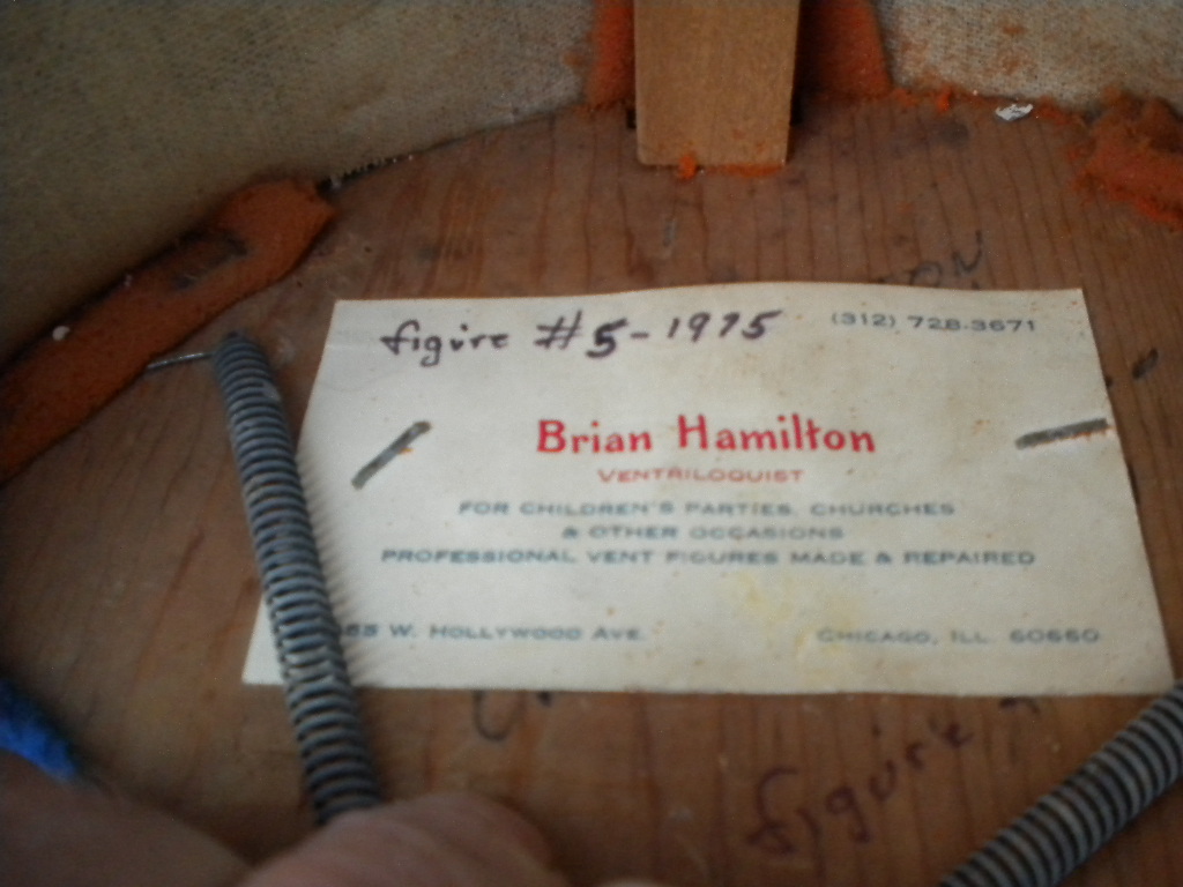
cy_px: 444
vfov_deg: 40.7
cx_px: 592
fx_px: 1196
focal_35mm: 35
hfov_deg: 52.6
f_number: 3.1
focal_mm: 6.3
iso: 400
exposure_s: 1/49.6
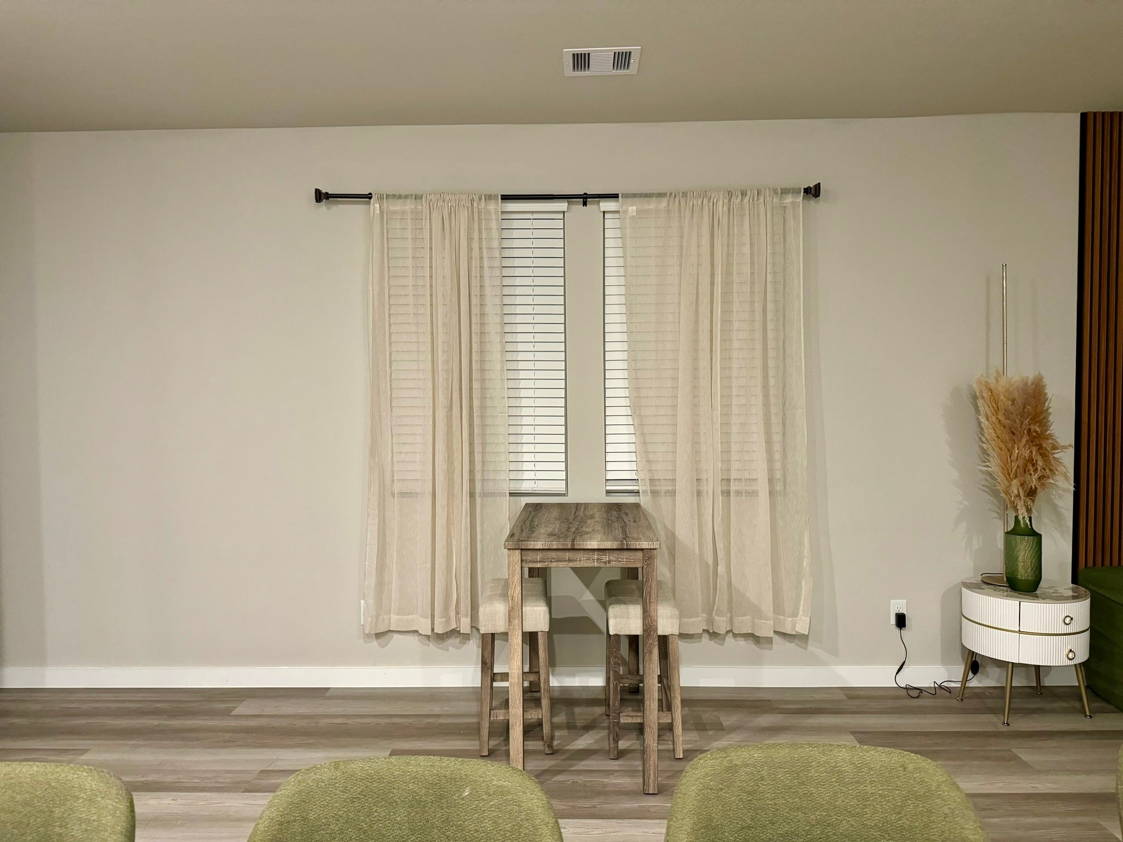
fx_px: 779
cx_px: 562
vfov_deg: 56.8
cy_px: 421
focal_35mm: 24
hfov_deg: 71.6
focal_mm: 6.76
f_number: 1.78
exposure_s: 1/60
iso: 500
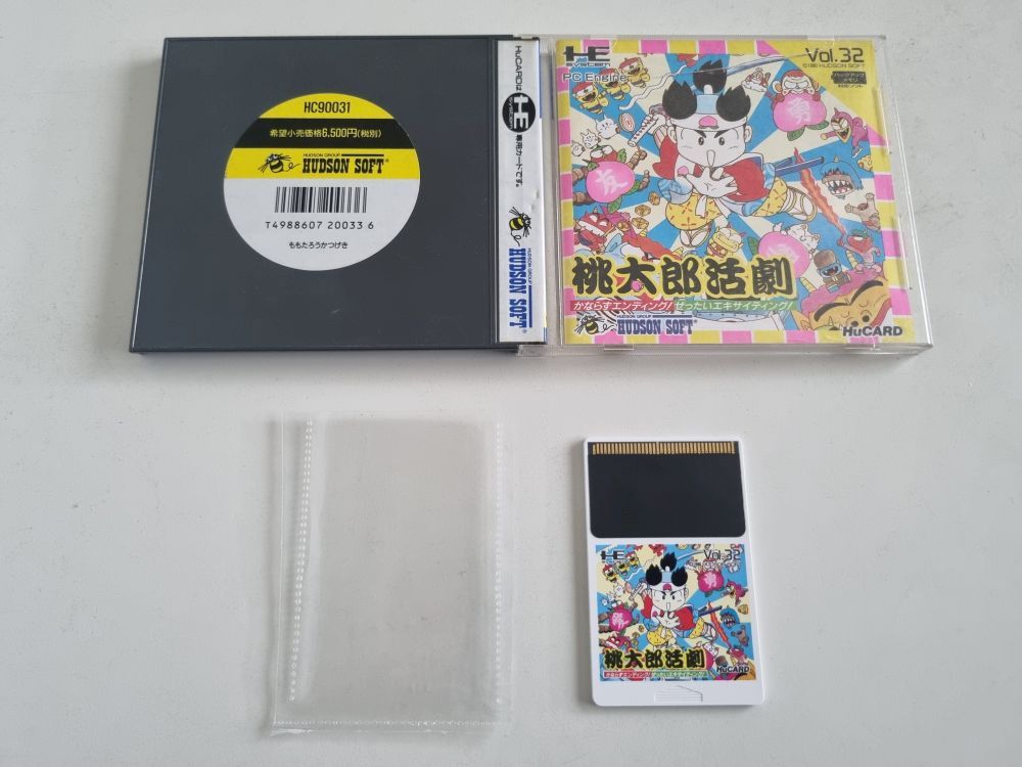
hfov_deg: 67.3
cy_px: 384
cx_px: 511
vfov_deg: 53.1
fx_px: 768
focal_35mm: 26
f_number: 1.8
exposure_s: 1/50
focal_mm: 5.4
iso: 400
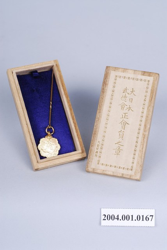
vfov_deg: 22.6
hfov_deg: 15.2
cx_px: 84
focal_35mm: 90
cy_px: 125
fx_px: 625
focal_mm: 60
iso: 100
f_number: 11
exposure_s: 1/125
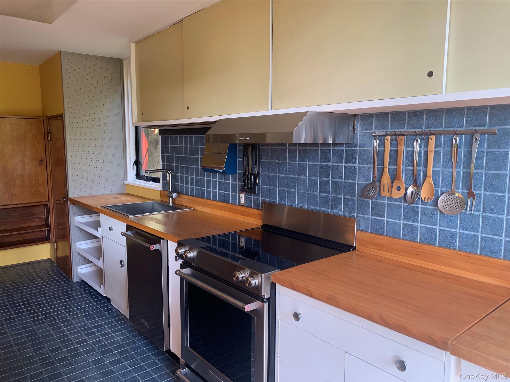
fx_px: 383
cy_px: 191
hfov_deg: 67.3
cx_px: 255
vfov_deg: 53.1
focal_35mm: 26
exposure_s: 1/63
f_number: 1.8
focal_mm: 4.25
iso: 100
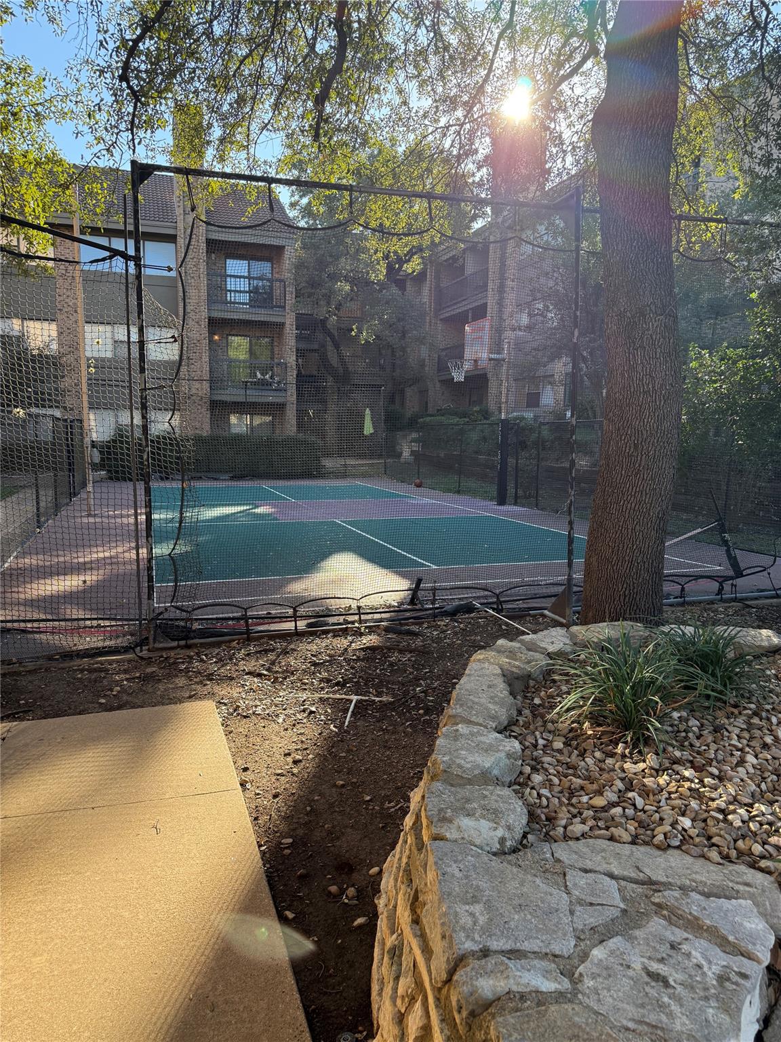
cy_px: 521
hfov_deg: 56.8
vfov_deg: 71.6
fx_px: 722
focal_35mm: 24
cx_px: 390
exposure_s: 1/708
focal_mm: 6.76
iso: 100
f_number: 1.78
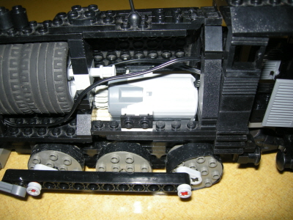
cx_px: 146
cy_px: 110
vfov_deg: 39.7
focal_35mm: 36
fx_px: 305
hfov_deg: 51.4
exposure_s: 1/60
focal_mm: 7.5
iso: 64
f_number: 2.7
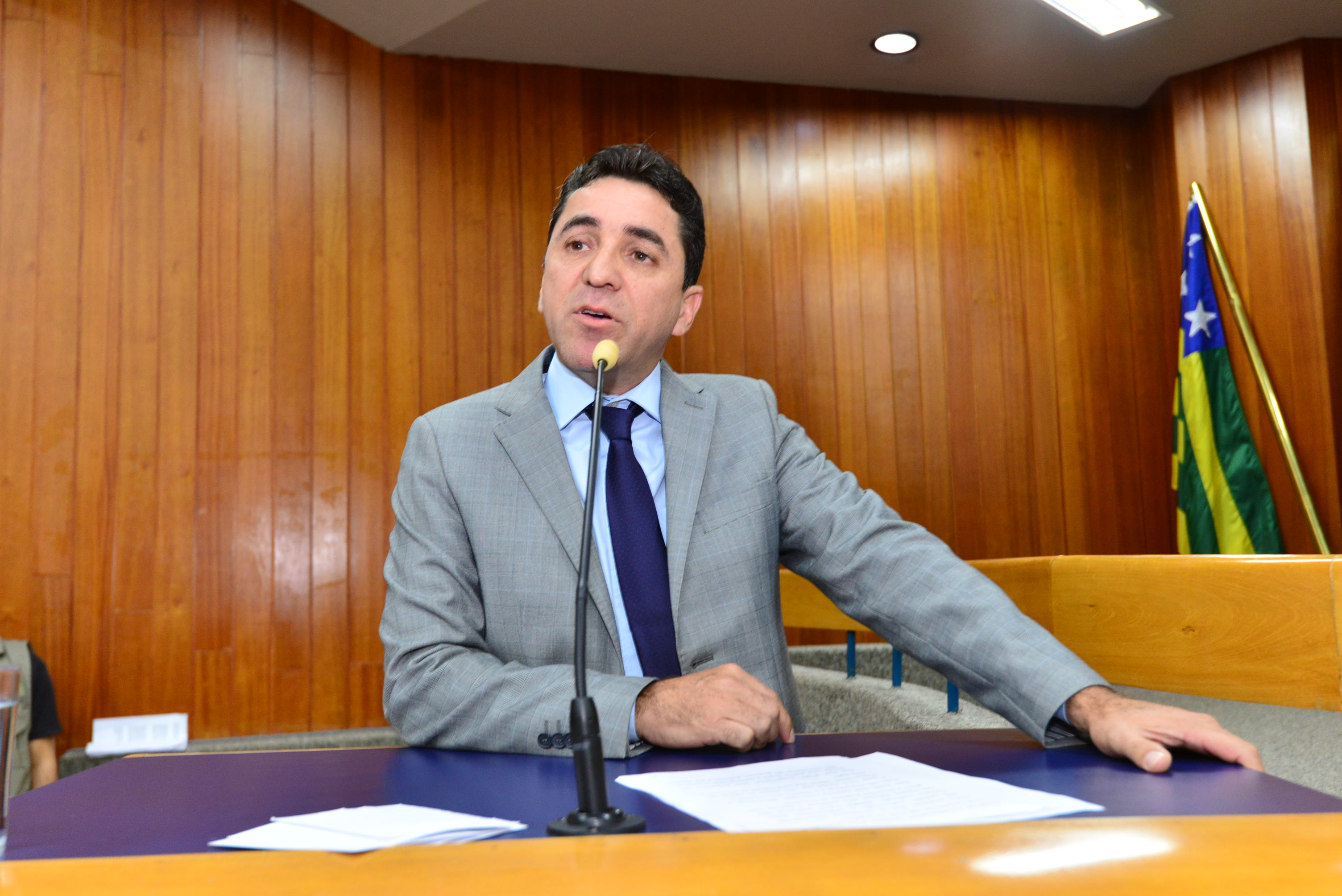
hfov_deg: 54.4
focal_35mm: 35
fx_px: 1305
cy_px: 448
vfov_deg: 37.9
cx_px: 671
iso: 1600
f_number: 5
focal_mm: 35
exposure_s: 1/60
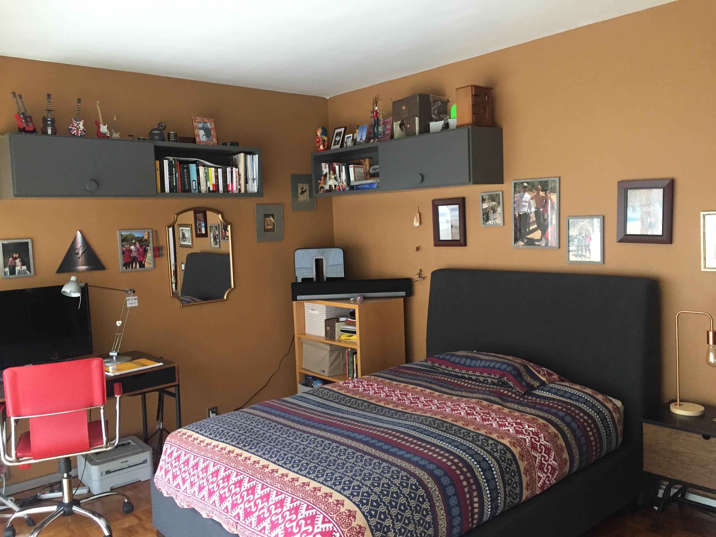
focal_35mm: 29
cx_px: 358
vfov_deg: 48.2
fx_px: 600
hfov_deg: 61.7
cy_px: 268
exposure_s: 1/30
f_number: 2.2
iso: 200
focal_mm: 4.15
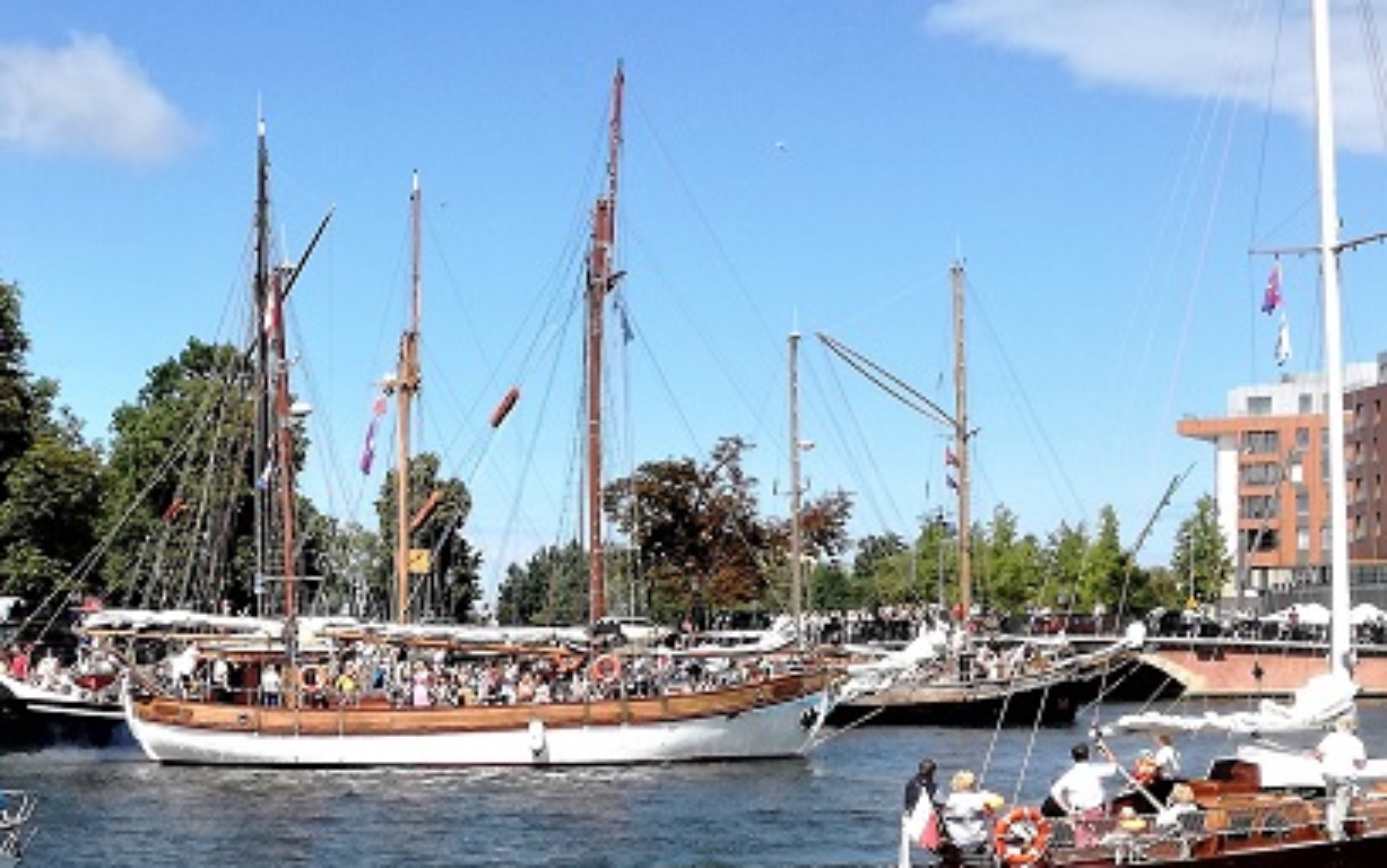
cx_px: 353
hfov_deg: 31.9
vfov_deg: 20.5
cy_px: 636
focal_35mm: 63
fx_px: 2382
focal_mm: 3.79
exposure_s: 1/978
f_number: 2
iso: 50
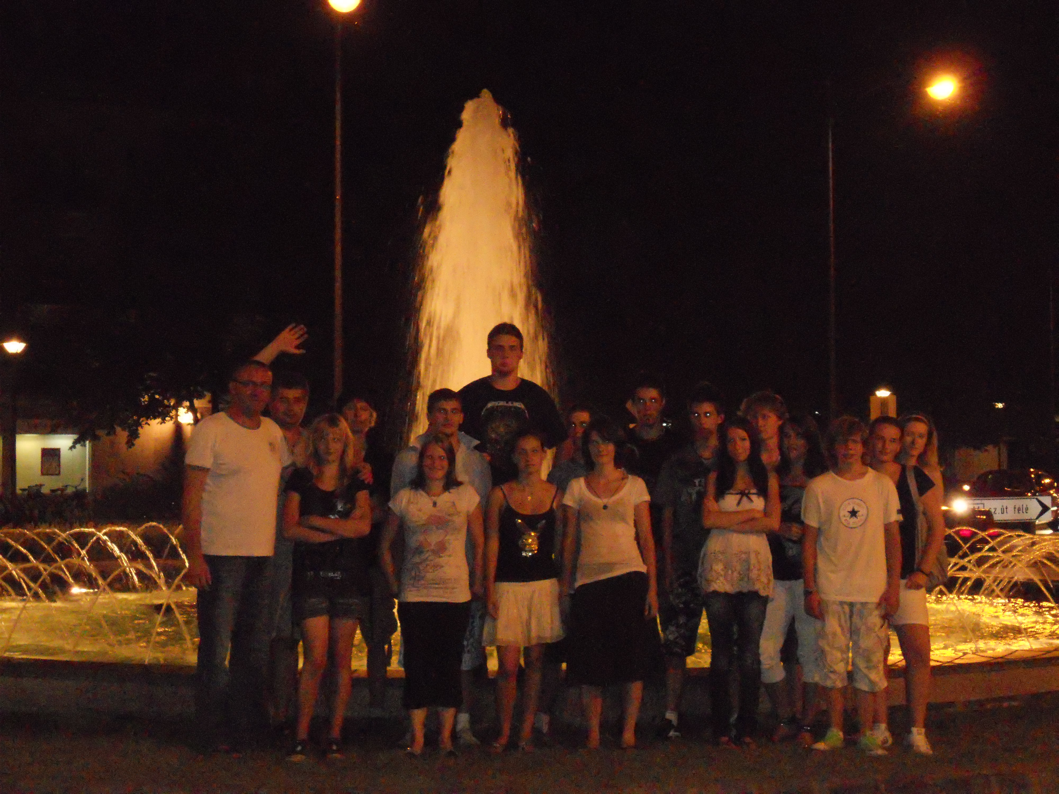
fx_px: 1989
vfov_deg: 22.6
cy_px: 397
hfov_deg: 29.8
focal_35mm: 65
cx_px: 530
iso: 1600
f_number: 5.3
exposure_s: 1/30
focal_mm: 11.7
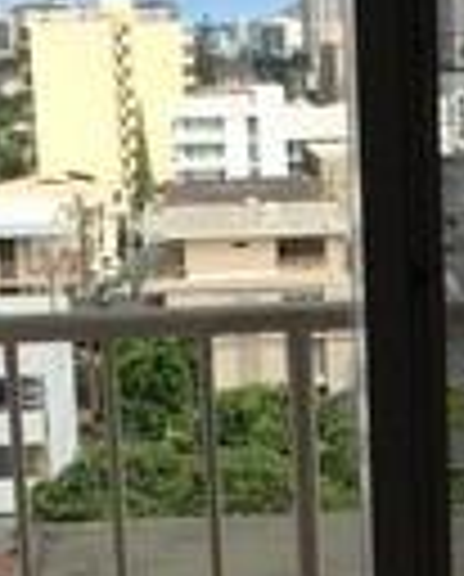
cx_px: 446
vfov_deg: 13.3
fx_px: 2412
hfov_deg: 10.9
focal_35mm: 141
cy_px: 698
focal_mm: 4.15
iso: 32
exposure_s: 1/1319
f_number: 2.2
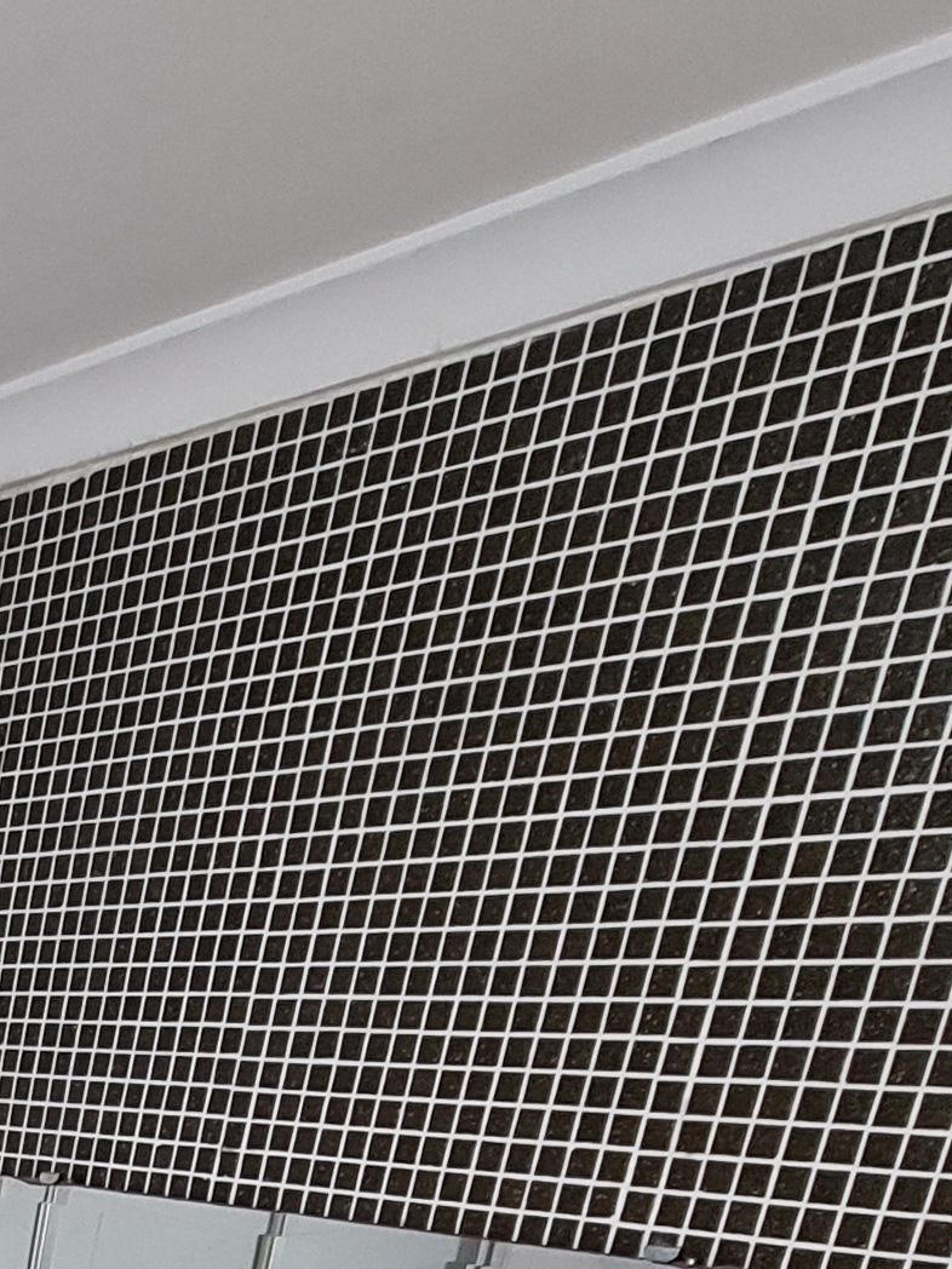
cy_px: 1761
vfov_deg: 28.8
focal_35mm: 50
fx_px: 1833
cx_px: -620
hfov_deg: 21.9
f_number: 2.2
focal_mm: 2.2
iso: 400
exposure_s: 1/33
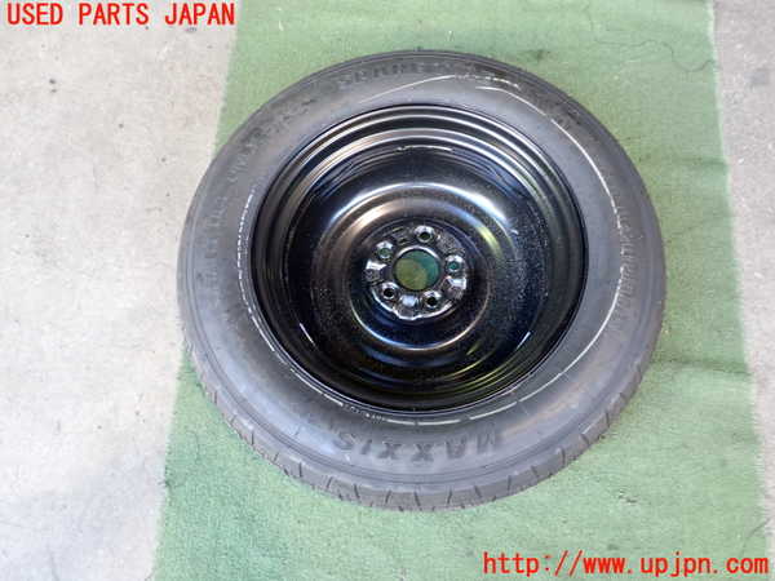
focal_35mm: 30
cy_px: 290
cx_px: 388
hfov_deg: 60.0
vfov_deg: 46.8
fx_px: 672
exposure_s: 1/30
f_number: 2.3
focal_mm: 5.4
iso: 250
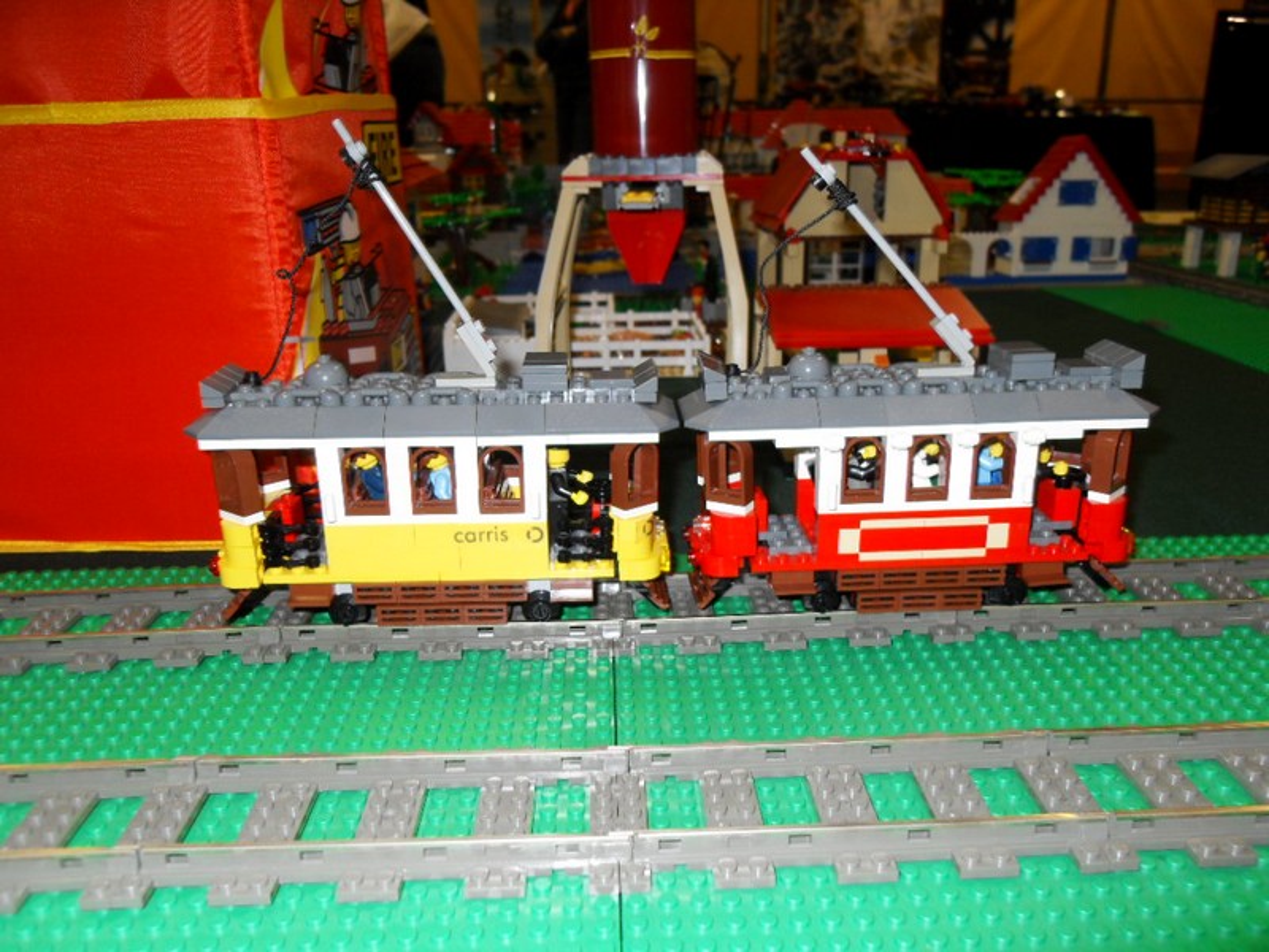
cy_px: 476
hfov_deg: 63.4
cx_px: 634
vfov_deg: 49.7
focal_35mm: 28
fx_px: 1026
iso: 200
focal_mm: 6
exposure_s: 1/45
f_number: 2.8
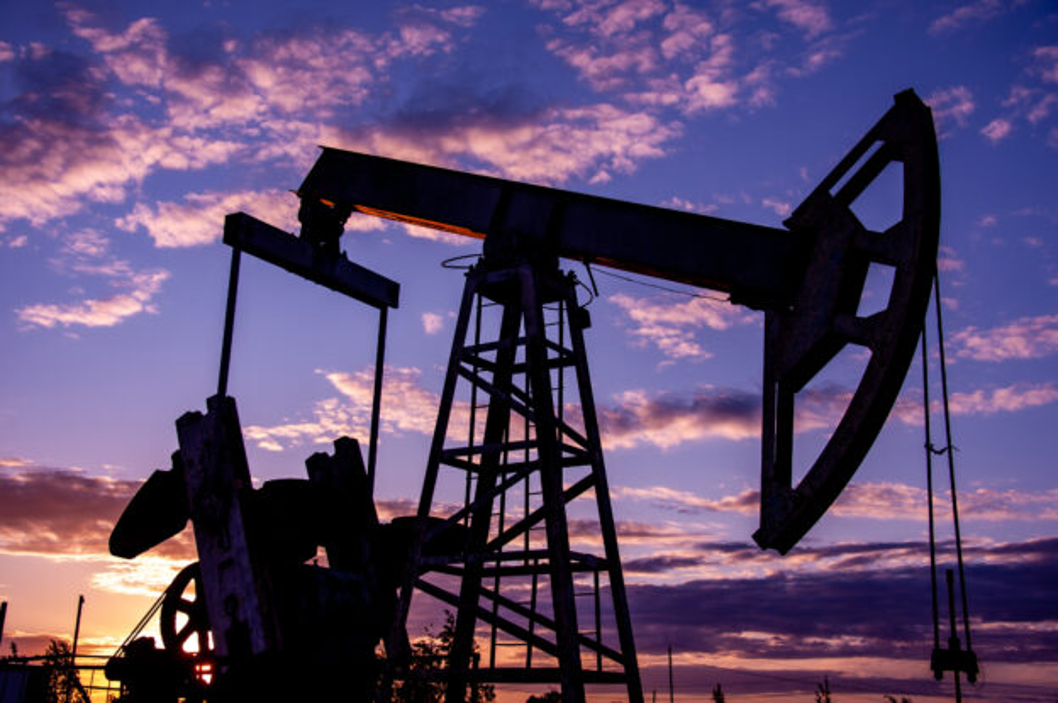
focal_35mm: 45
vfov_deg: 29.8
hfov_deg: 43.6
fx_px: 1321
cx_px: 529
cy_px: 352
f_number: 6.3
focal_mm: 45
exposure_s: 1/400
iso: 100
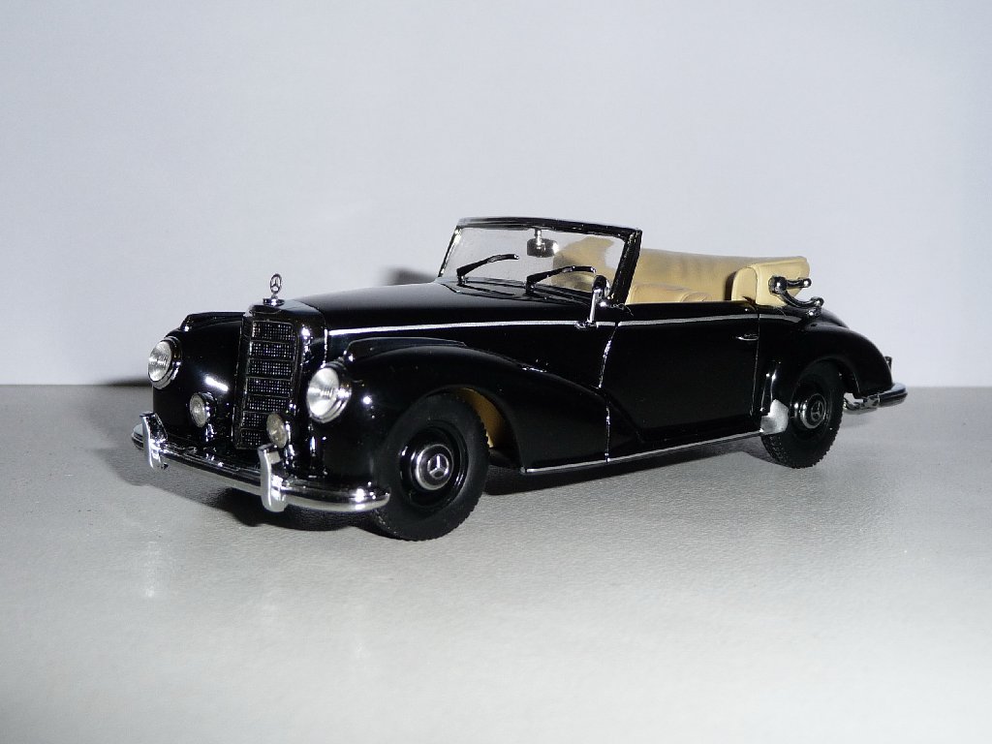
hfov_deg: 38.9
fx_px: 1404
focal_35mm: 49
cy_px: 372
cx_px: 496
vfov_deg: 29.7
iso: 100
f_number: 3.7
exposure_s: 1/30
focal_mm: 6
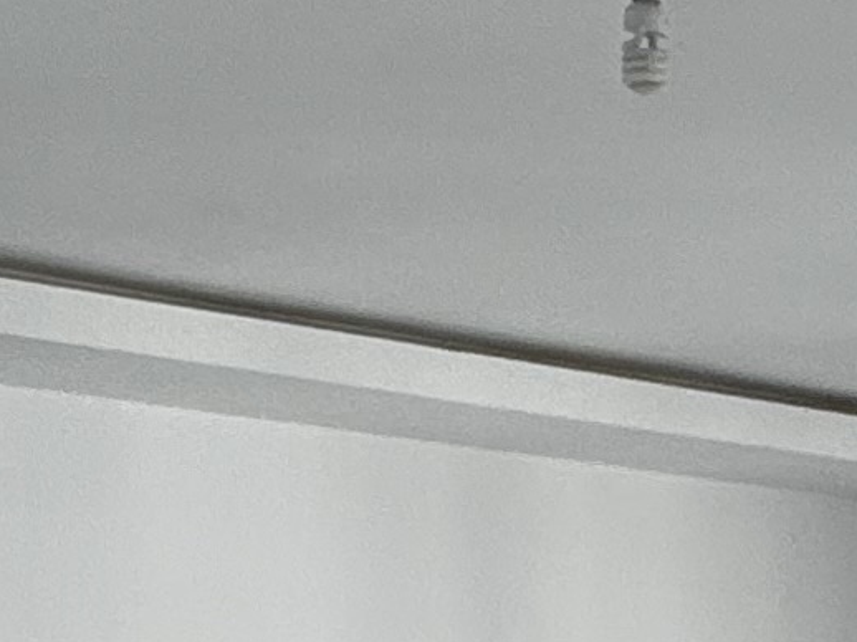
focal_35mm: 109
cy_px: 1167
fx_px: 2697
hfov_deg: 14.5
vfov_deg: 12.4
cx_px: 1798
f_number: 2.2
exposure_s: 1/299
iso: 40
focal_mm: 2.22
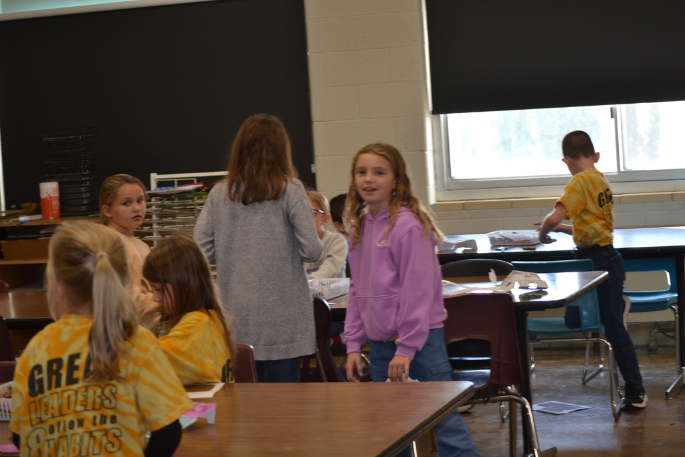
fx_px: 1570
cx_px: 342
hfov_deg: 24.6
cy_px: 228
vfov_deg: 16.6
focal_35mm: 82
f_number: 4
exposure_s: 1/60
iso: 400
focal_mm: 55
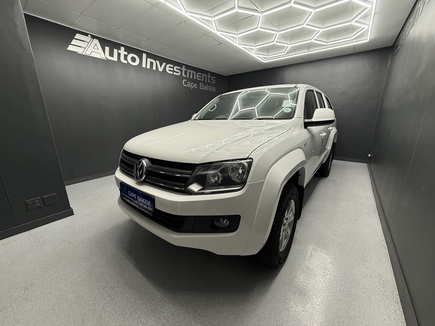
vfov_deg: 85.7
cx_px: 218
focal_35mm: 14
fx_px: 176
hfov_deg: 102.1
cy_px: 163
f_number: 2.2
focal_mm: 2.22
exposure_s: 1/100
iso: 100
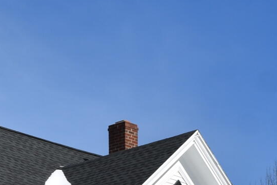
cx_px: 199
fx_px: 1524
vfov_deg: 6.7
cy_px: 379
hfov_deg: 10.4
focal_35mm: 198
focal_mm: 24
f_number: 10
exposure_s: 1/400
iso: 100
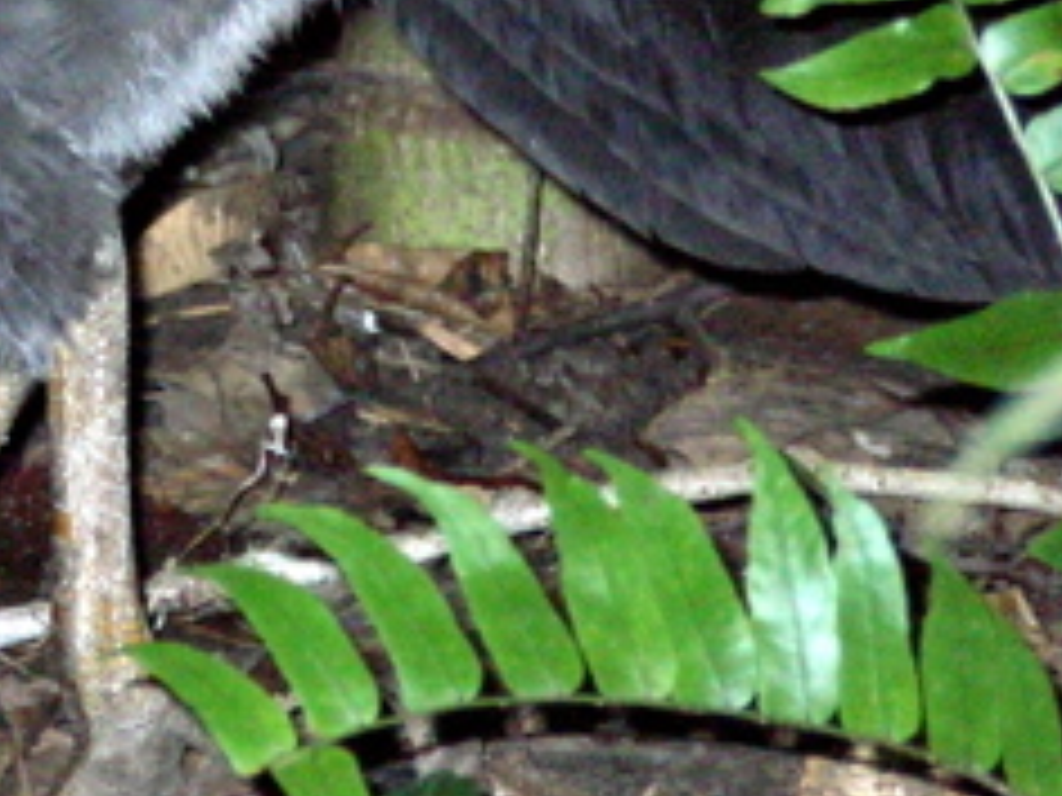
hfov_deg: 3.2
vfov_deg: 2.4
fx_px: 18837
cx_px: -27
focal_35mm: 614
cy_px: -58
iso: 300
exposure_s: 1/253
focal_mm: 38.8
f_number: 4.1
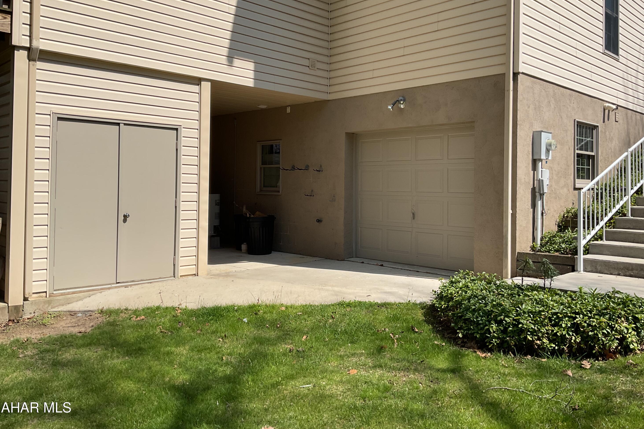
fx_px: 555
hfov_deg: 60.3
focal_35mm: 31
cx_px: 330
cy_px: 182
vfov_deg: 42.2
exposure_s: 1/2141
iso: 16
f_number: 1.8
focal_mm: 3
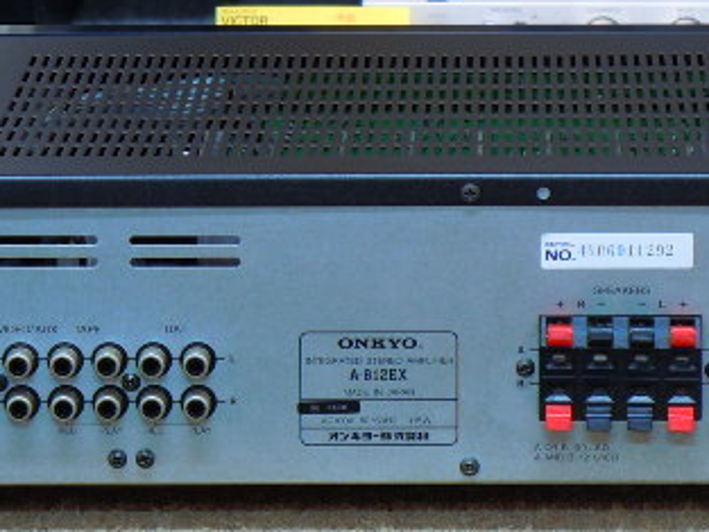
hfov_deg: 8.3
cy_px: 115
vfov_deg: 6.3
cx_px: 464
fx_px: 4856
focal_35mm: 237
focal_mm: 20.9
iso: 100
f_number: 4.6
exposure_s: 1/4
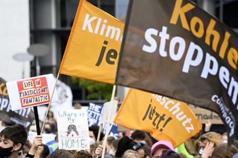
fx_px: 1982
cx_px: 119
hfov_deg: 6.9
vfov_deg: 4.6
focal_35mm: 300
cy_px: 79
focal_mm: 300
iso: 400
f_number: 9
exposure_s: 1/320
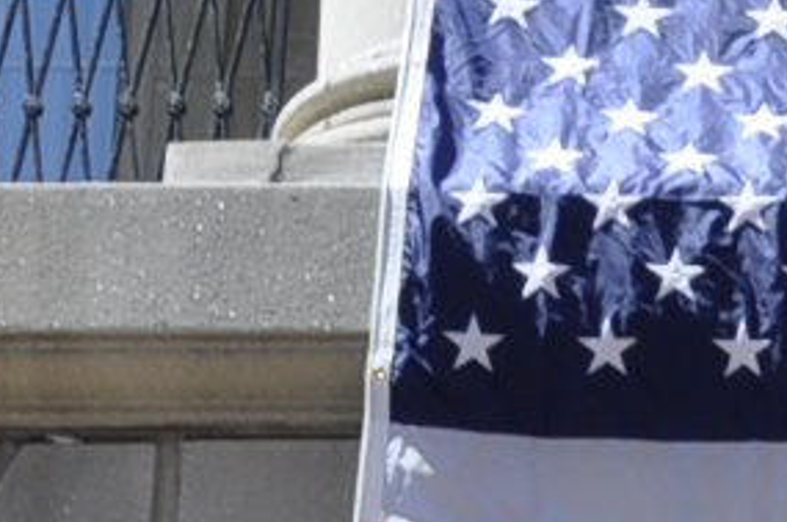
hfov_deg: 7.9
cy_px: 1406
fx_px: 5412
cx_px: 1684
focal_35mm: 248
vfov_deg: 5.3
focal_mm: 22
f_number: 11
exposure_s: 1/125
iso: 200
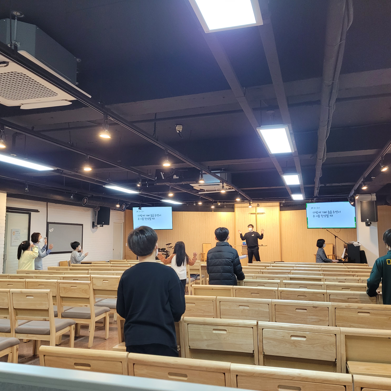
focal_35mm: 31
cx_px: 189
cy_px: 197
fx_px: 396
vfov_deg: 52.5
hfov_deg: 52.5
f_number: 1.8
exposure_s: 1/120
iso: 320
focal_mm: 5.4
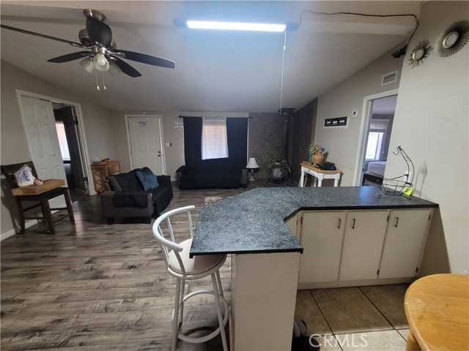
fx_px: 176
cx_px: 234
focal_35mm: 13
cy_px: 176
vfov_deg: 89.9
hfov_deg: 106.2
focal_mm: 2.2
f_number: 2.2
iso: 320
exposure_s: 1/40
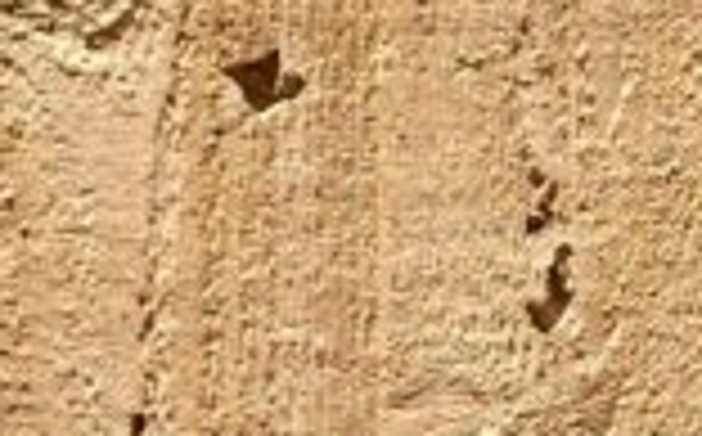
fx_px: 3859
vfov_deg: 6.5
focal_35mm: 202
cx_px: 634
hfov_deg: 10.3
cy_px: 252
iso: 32
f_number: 2.2
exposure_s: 1/2415
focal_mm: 4.15
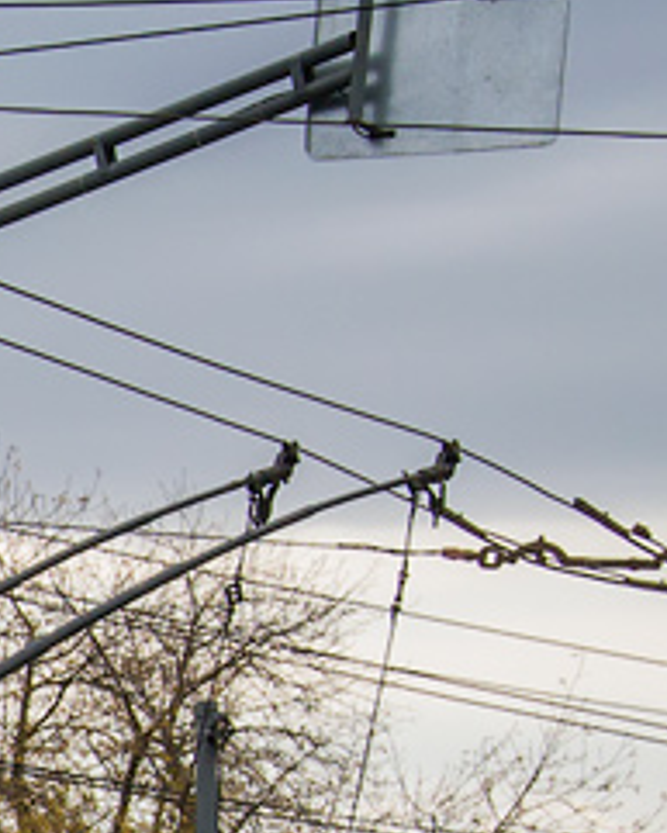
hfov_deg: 5.3
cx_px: -964
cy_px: 1186
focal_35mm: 280
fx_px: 6905
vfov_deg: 6.8
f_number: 6.3
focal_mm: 40
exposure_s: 1/1000
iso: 400
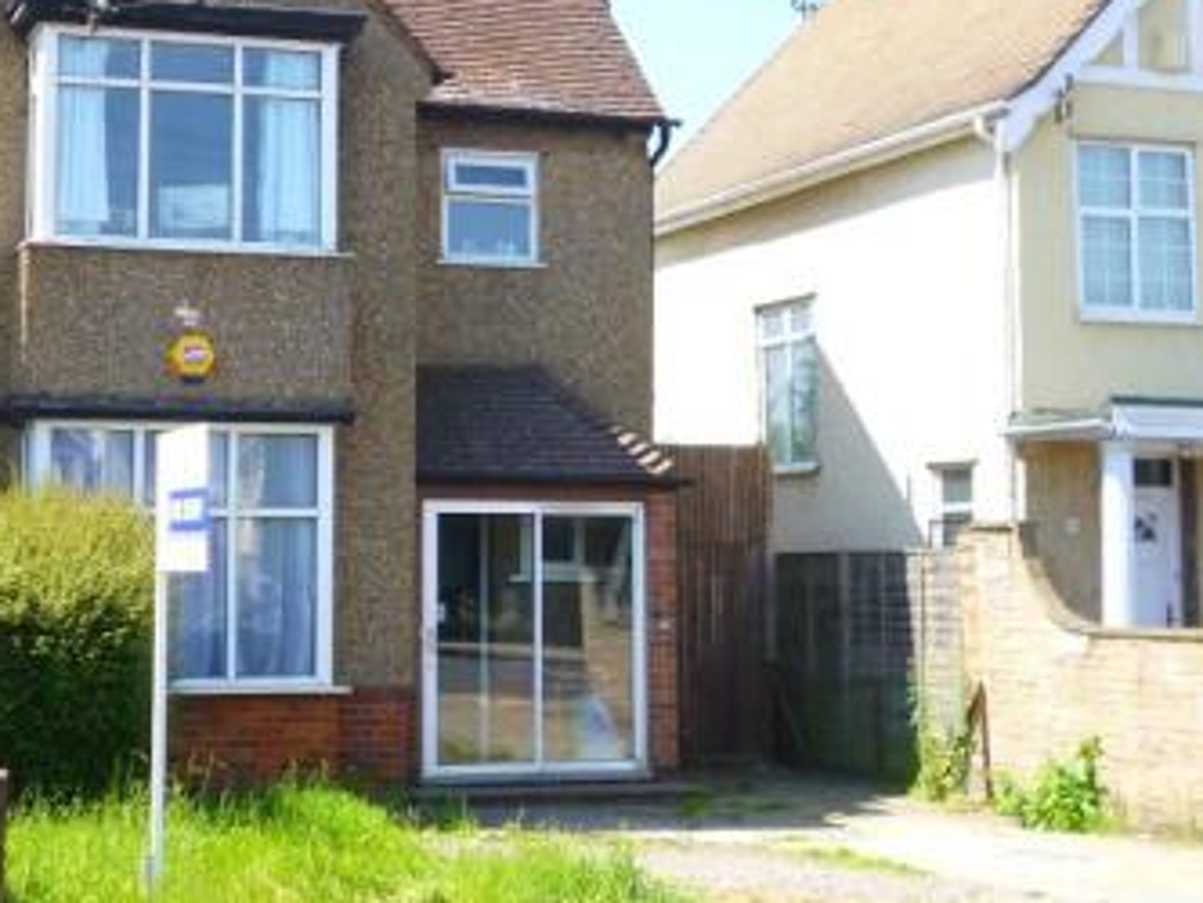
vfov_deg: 23.2
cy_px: 334
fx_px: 2190
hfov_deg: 30.5
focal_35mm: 63
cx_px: 399
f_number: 3.1
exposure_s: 1/320
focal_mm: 6.4
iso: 100
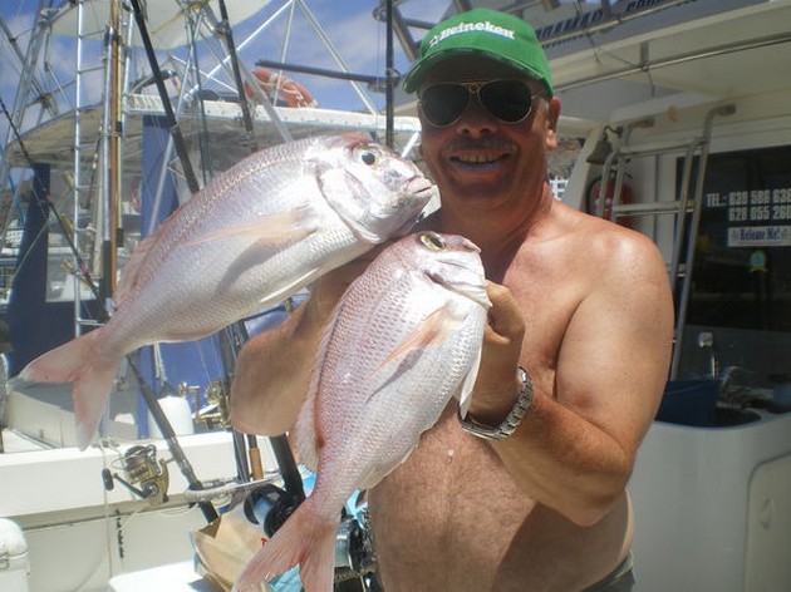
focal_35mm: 36
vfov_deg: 39.6
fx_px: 822
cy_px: 296
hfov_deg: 51.4
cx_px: 396
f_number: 4.6
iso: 50
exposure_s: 1/500
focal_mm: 6.3
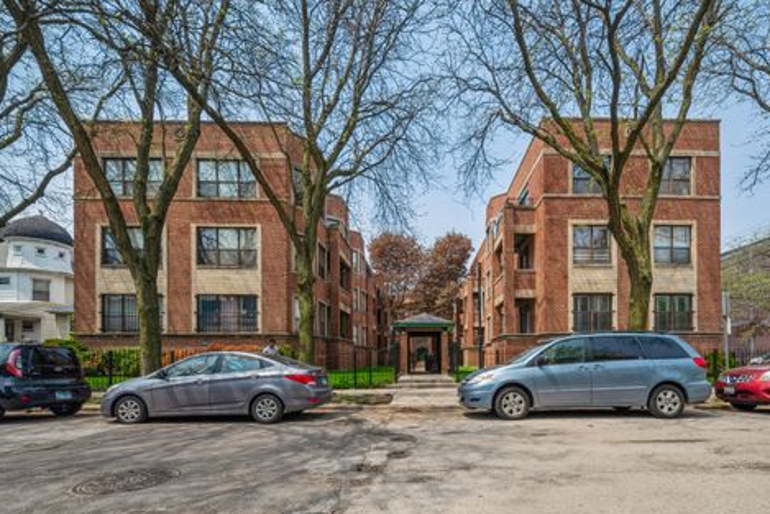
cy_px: 273
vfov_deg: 73.7
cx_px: 379
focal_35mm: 16
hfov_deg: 96.7
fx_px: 342
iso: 100
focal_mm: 15
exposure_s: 1/50
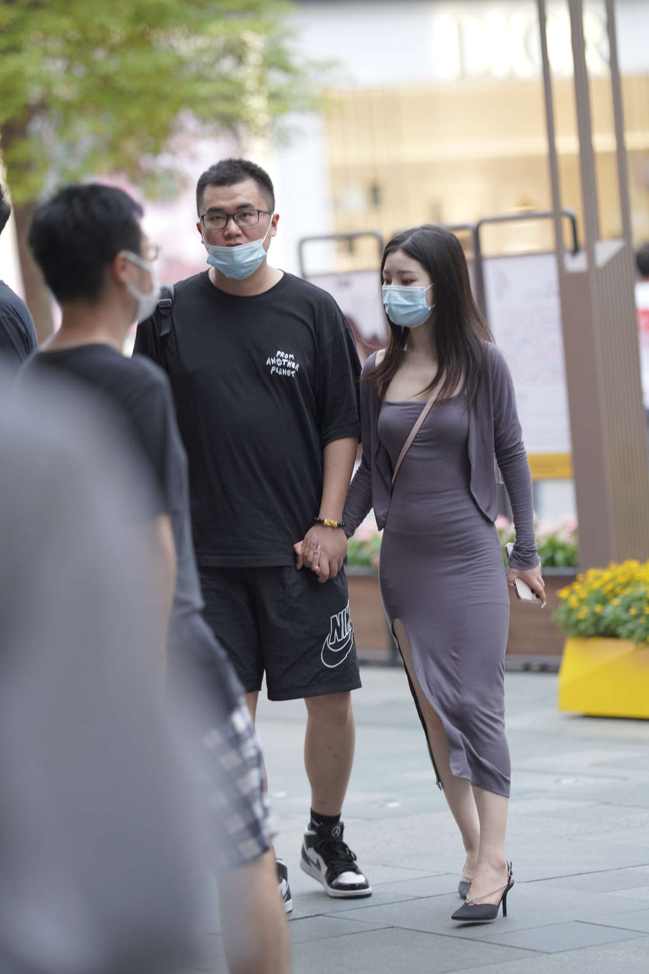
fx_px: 4353
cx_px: 364
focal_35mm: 161
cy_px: 473
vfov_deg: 12.8
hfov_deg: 8.5
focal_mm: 135
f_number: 2
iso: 640
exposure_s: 1/320
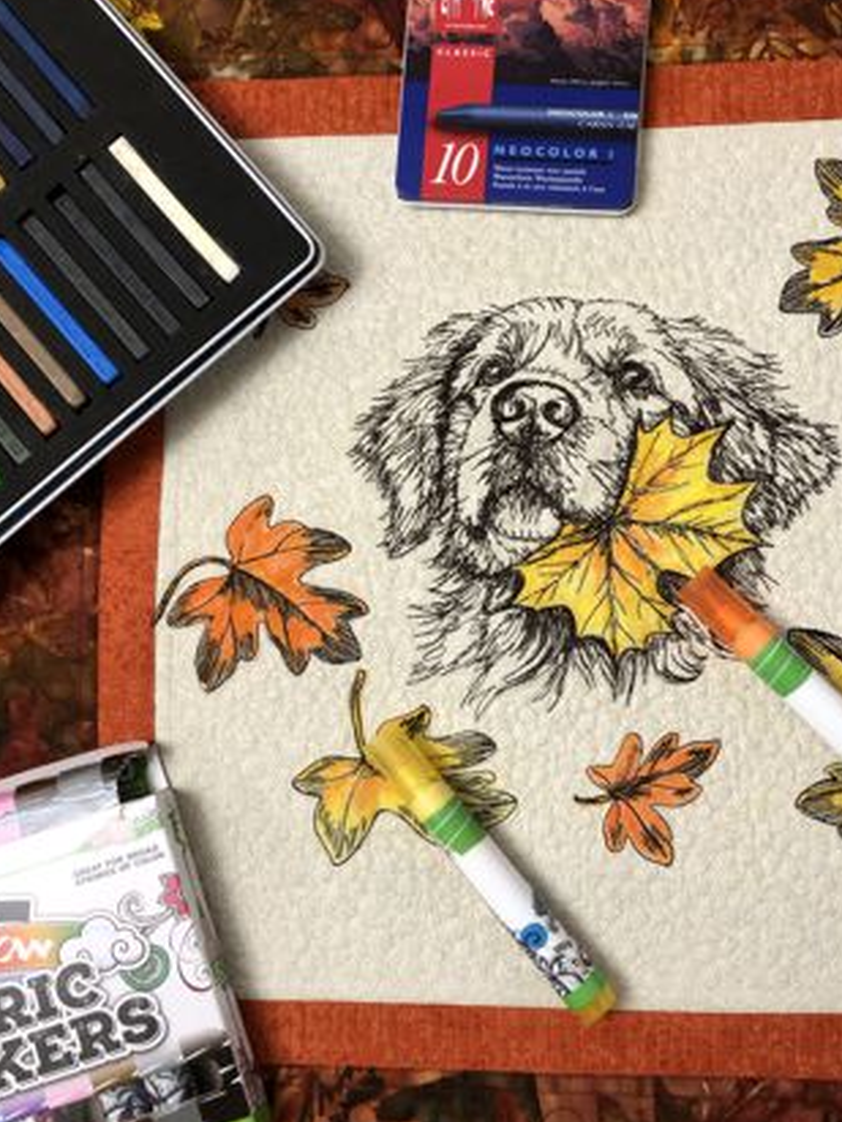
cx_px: 495
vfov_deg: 53.9
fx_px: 1103
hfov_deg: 41.6
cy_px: 596
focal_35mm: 34
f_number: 1.8
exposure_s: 1/20
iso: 40
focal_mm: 3.99
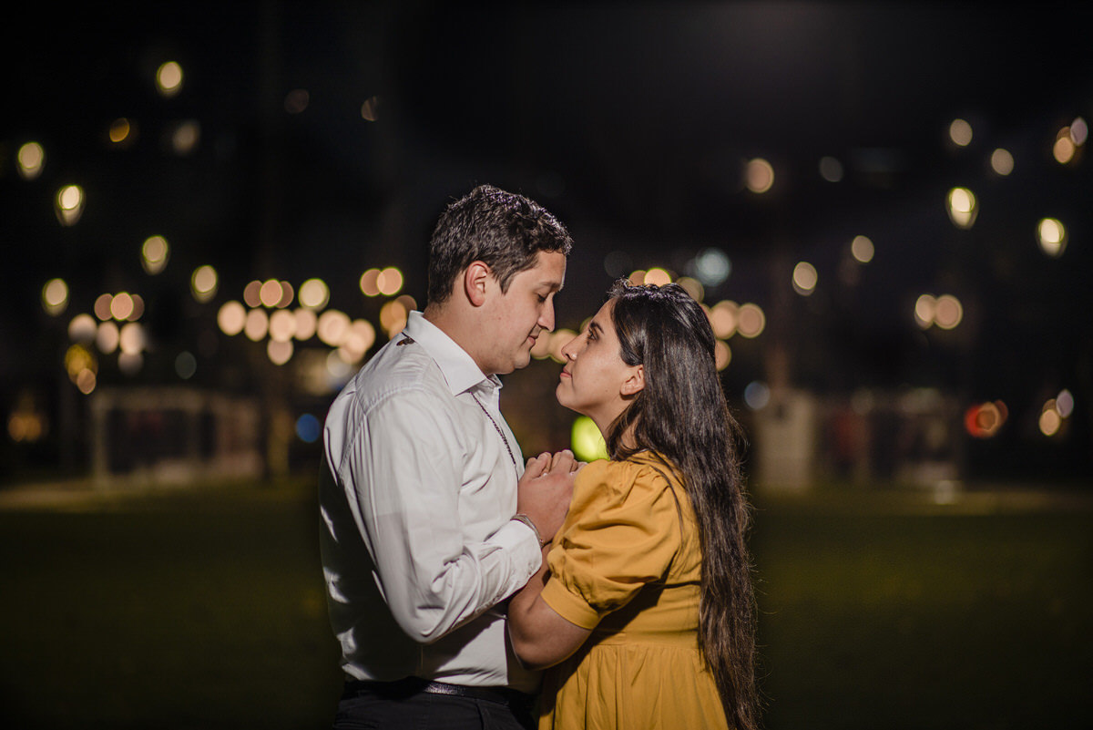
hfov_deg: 23.9
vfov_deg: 16.1
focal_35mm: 85
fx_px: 2581
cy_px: 365
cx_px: 546
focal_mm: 85
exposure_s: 1/160
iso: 160
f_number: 1.8
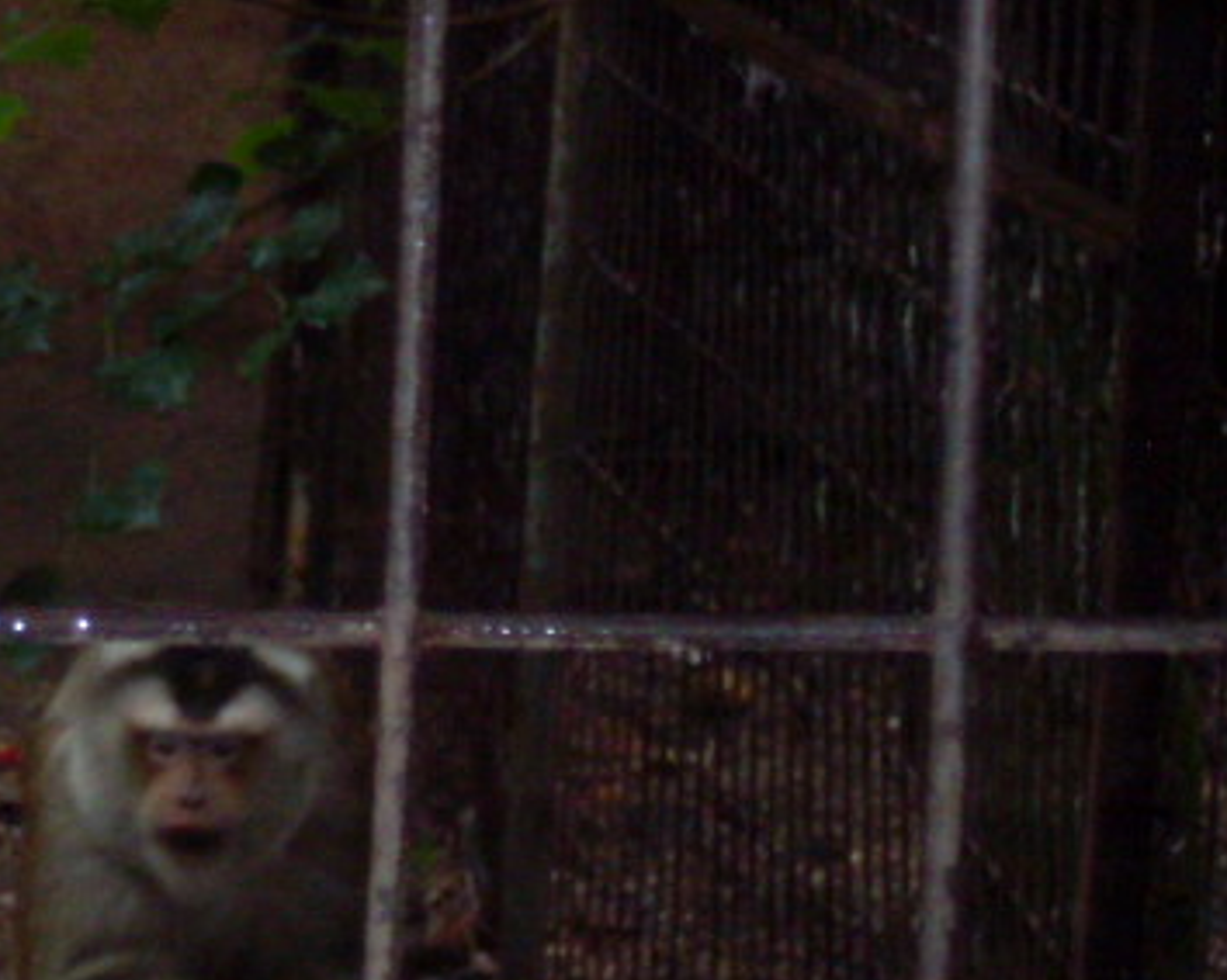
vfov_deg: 5.9
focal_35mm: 260
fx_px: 9439
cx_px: -284
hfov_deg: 7.4
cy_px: 661
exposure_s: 1/60
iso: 240
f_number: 4.4
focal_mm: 15.3
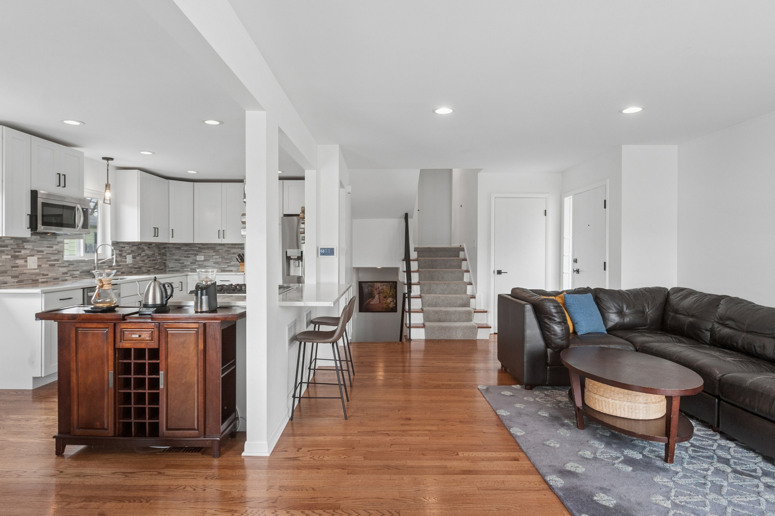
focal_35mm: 21
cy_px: 249
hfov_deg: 81.2
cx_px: 375
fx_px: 452
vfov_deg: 59.4
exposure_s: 1/100
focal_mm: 18
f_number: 8
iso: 400
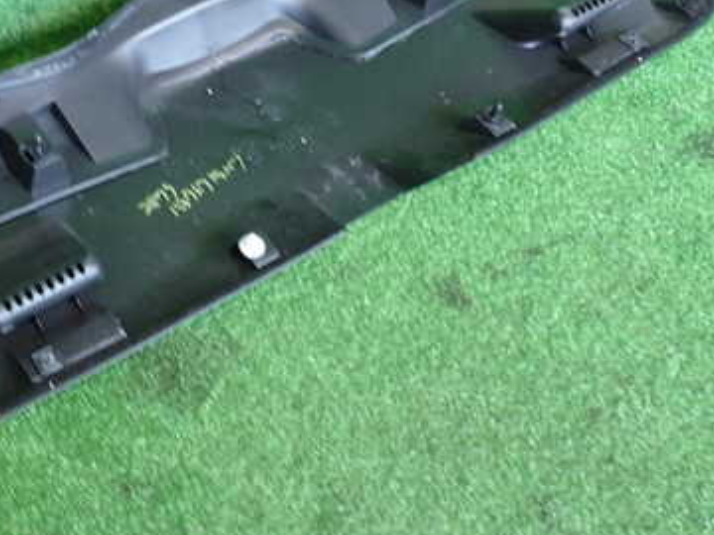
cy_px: 155
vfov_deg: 28.8
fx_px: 1031
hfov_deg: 37.5
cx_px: 198
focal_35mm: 50
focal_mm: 5.4
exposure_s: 1/30
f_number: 2.3
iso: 200
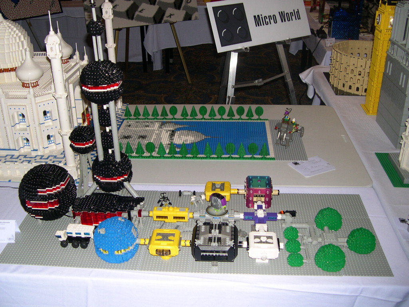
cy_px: 154
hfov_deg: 49.0
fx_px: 449
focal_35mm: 38
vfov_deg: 37.7
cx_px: 204
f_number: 2.8
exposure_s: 1/60
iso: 100
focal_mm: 8
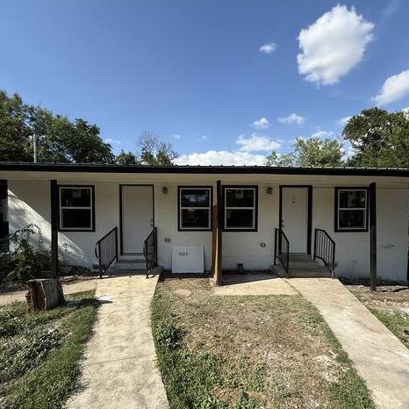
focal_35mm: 17
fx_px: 227
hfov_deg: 84.0
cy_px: 227
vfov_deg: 83.7
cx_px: 209
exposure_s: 1/1745
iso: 50
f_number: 2.2
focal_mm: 2.22
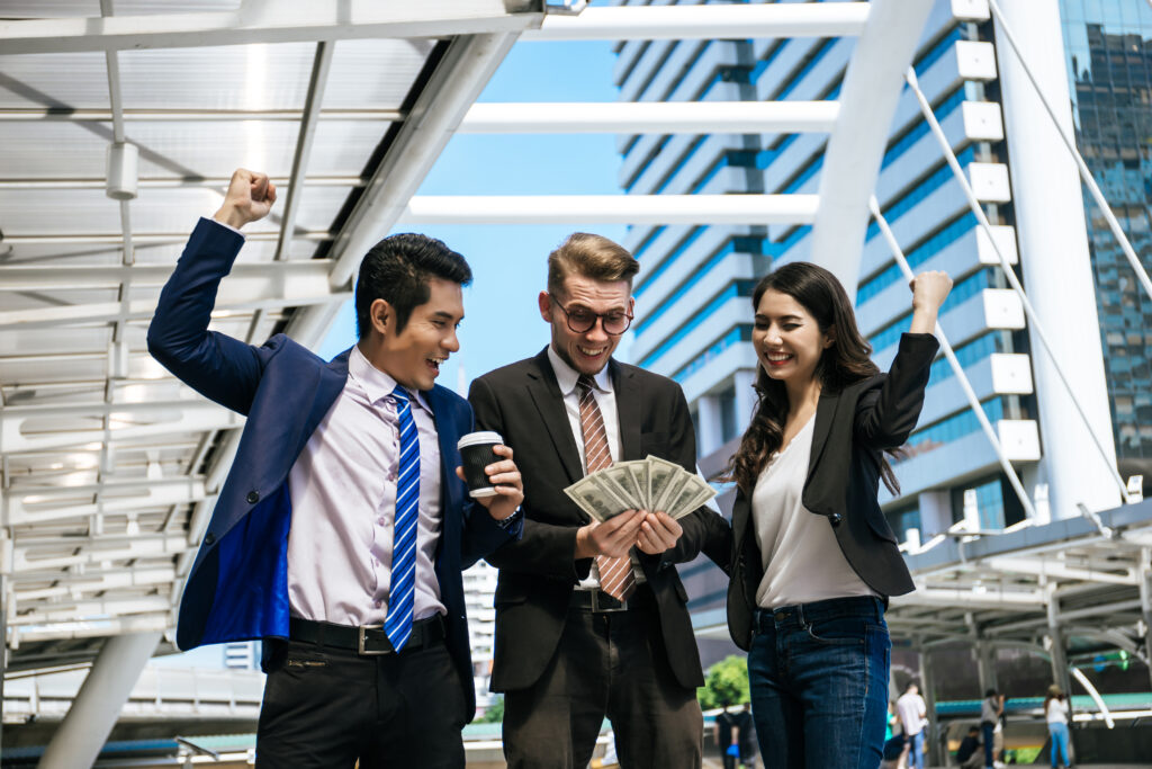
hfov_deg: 39.6
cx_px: 576
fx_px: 1600
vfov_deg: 27.0
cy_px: 384
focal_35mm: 50
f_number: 4
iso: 100
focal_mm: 50
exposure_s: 1/320
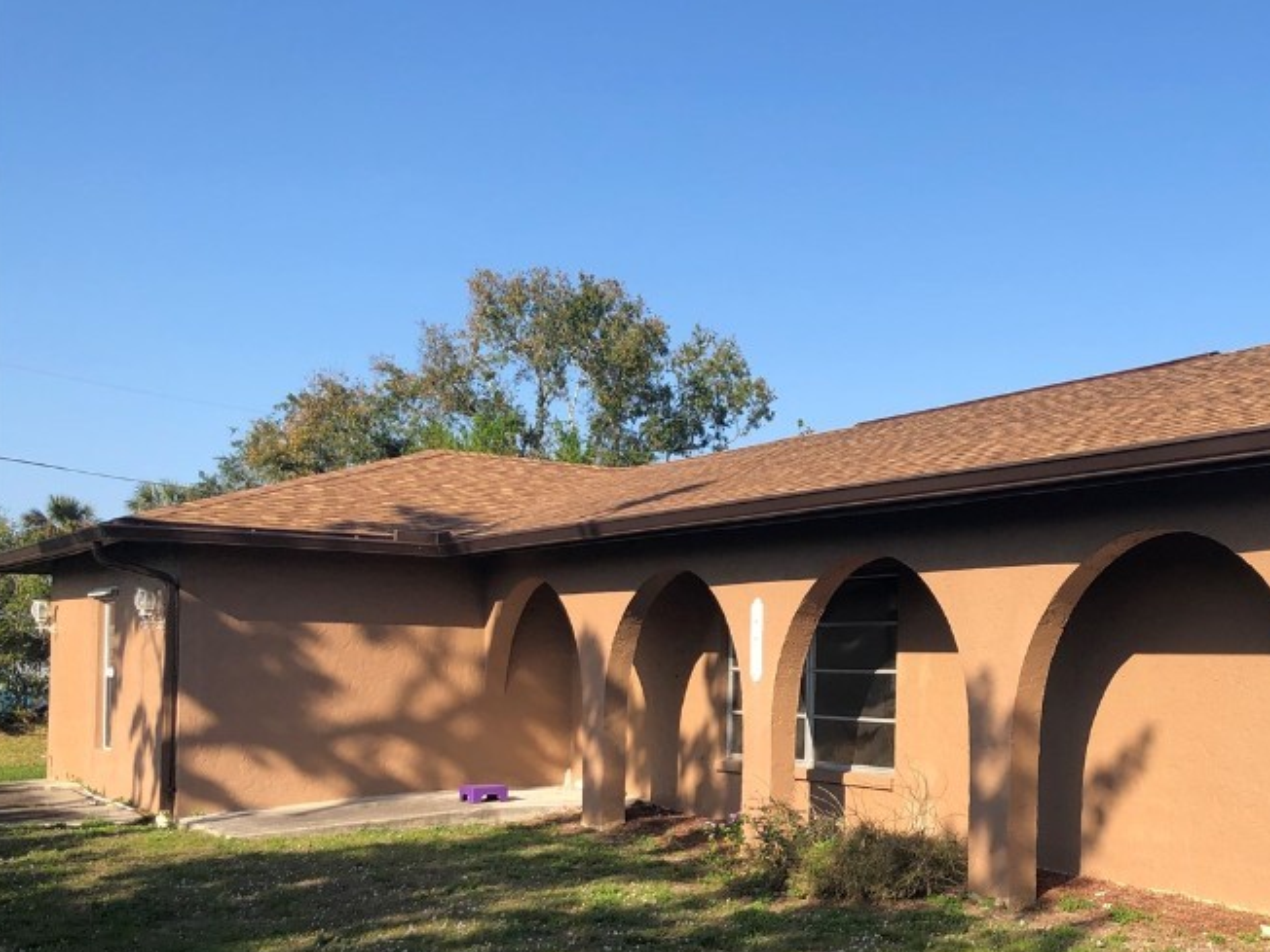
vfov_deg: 32.3
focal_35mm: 44
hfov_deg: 41.4
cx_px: 988
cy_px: 697
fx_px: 1614
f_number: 1.8
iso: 20
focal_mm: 4
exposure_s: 1/1412
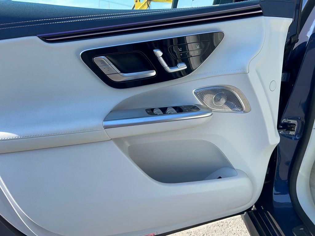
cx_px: 158
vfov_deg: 53.1
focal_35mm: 26
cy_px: 118
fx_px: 237
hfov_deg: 67.3
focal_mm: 5.7
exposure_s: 1/887
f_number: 1.5
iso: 50
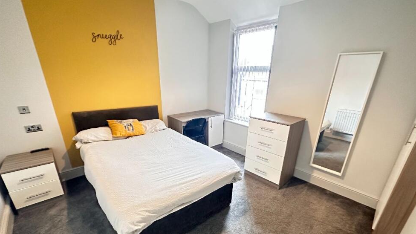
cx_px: 216
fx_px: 176
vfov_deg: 66.4
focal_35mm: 16
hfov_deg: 99.3
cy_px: 141
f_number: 2.2
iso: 1000
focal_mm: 2.22
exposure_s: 1/50
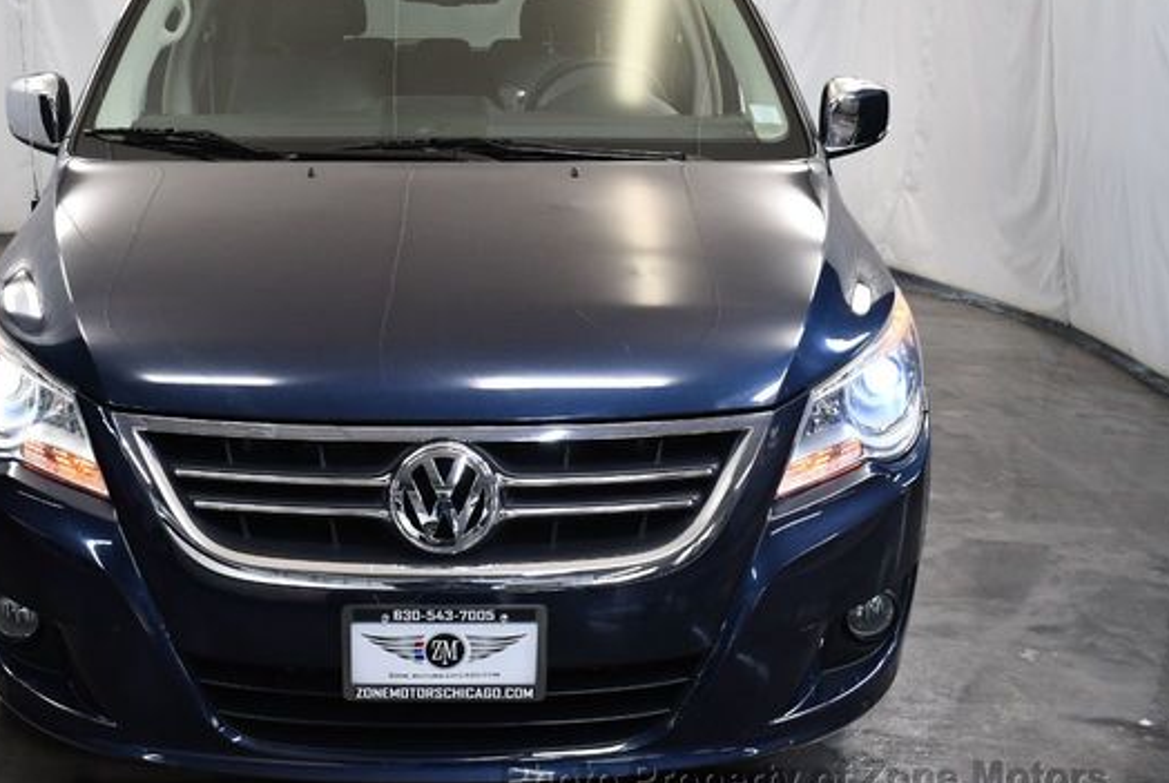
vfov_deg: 30.6
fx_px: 1431
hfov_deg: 44.2
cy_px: 342
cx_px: 468
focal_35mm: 44
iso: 800
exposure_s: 1/160
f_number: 3.5
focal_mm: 18
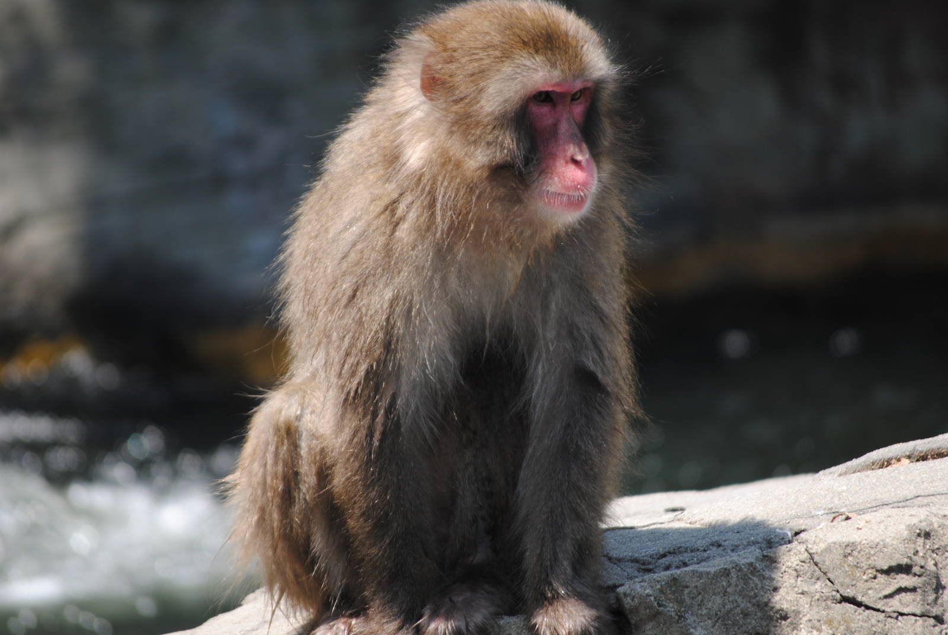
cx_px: 474
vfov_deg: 4.6
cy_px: 318
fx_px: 7909
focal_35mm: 300
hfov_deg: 6.9
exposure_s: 1/125
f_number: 5.6
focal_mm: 200
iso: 100
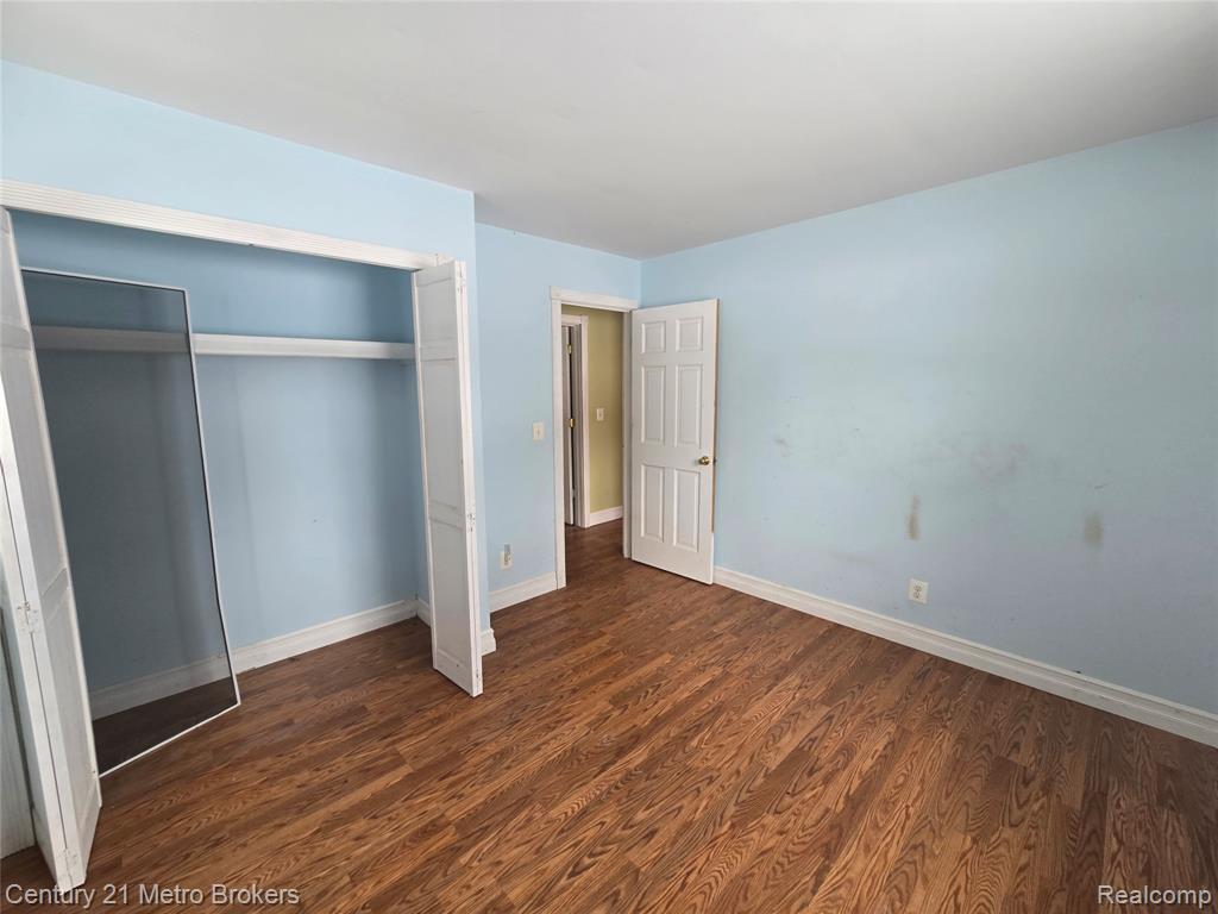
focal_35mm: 13
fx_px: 457
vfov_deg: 89.9
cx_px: 609
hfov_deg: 106.2
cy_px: 457
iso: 50
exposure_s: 1/60
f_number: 2.2
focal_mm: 2.2
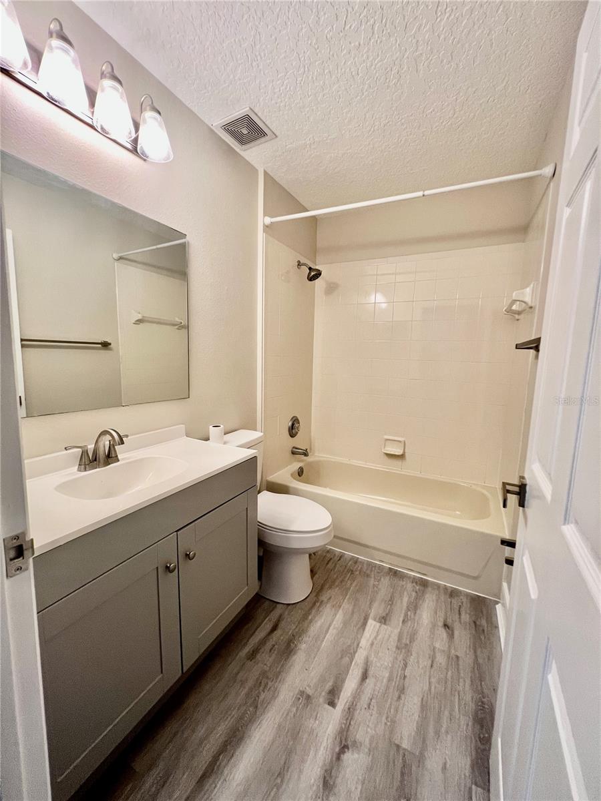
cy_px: 400
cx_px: 300
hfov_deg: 89.9
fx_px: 301
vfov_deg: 106.2
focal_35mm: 13
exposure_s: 1/60
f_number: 1.8
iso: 160
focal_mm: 1.57
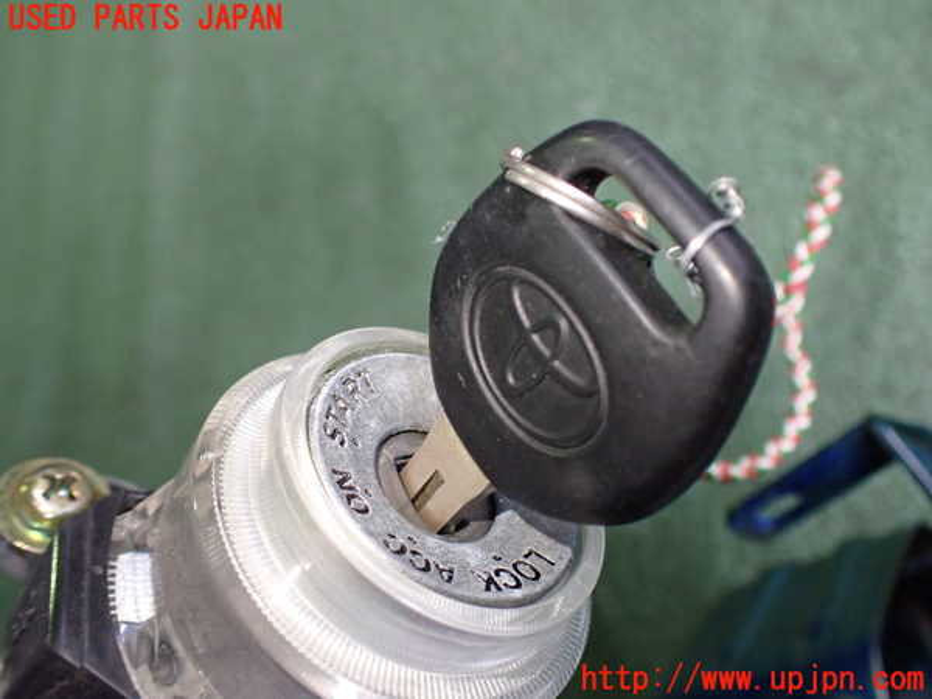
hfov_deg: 60.0
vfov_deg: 46.8
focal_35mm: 30
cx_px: 466
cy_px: 350
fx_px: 808
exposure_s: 1/125
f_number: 2.3
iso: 500
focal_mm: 5.4
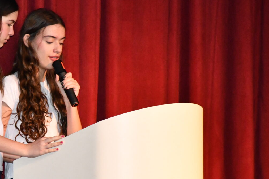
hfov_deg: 5.2
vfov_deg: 3.5
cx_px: 22
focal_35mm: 398
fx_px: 2973
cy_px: 112
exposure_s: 1/60
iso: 6400
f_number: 5.6
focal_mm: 140
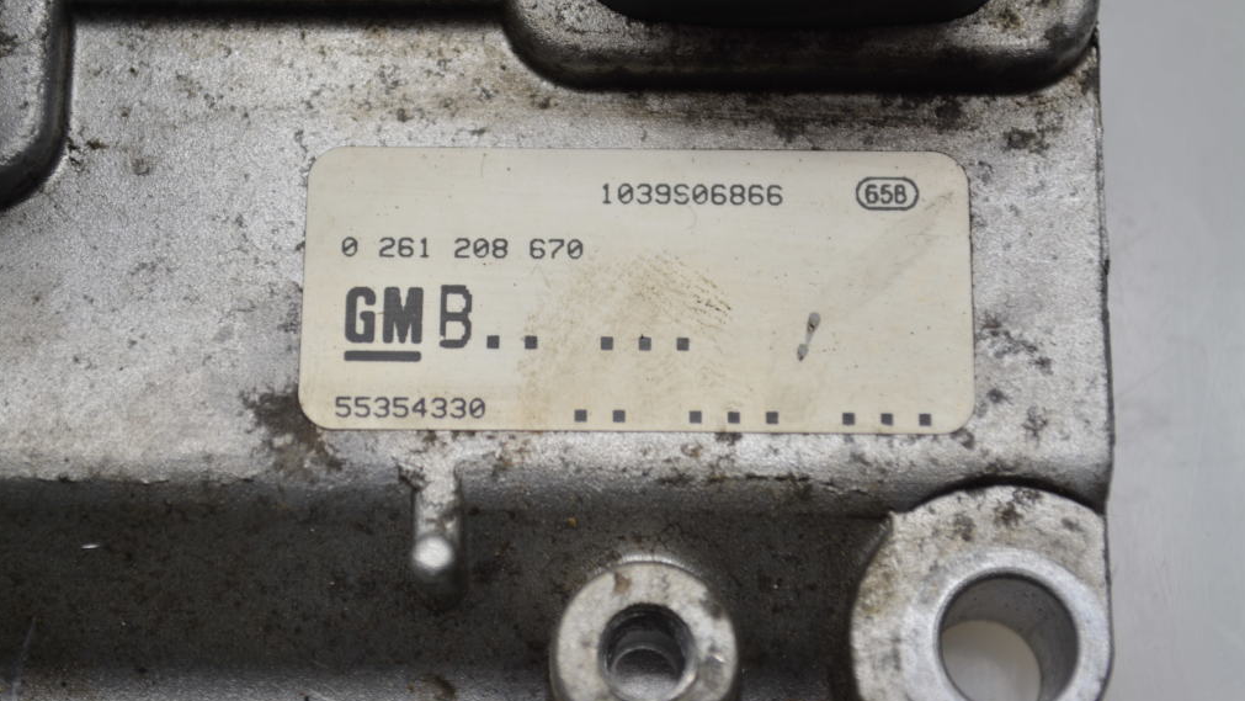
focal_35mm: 88
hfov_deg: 24.3
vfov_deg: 13.8
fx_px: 2890
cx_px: 622
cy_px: 301
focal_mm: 55
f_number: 5.6
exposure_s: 1/50
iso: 100
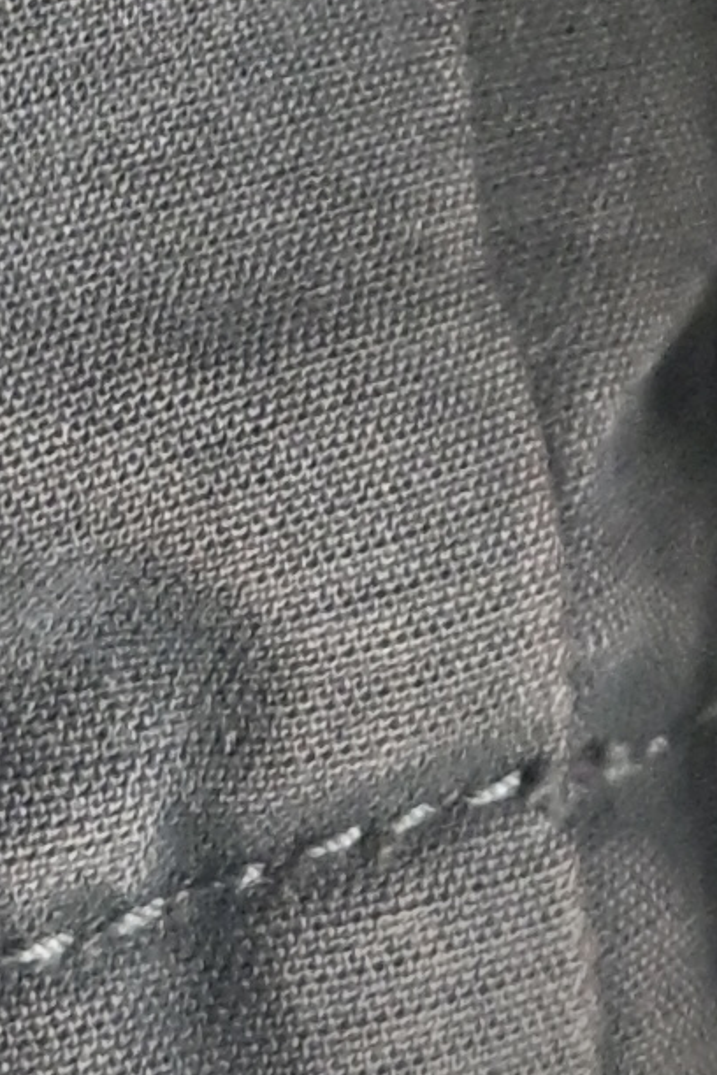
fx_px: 4421
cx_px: 1948
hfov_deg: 8.2
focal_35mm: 148
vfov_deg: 11.8
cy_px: -1348
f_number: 4
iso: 1250
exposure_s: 1/40
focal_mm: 16
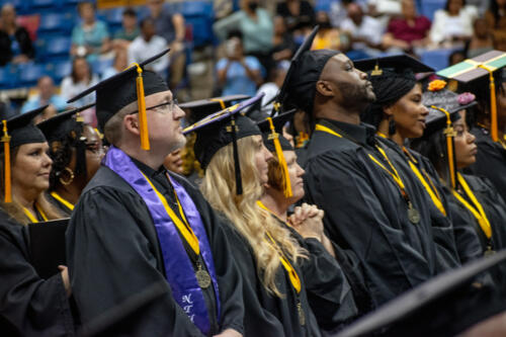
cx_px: 253
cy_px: 168
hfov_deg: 9.5
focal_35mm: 218
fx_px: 3056
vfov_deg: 6.3
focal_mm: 145
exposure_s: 1/90
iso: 1250
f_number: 5.6
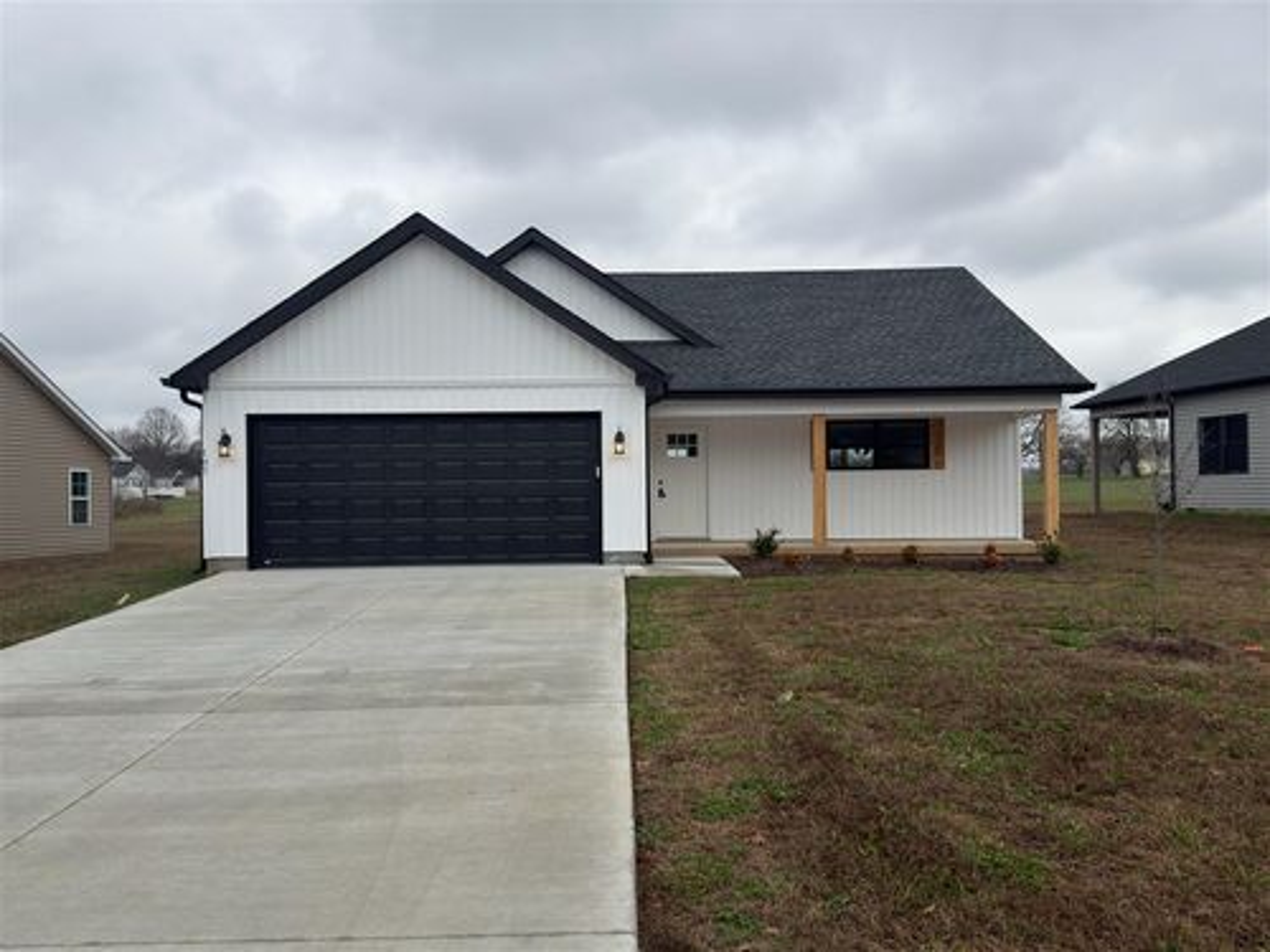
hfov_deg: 60.0
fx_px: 1101
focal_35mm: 30
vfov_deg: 46.8
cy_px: 476
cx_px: 635
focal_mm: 6.76
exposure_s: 1/1562
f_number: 1.78
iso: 64
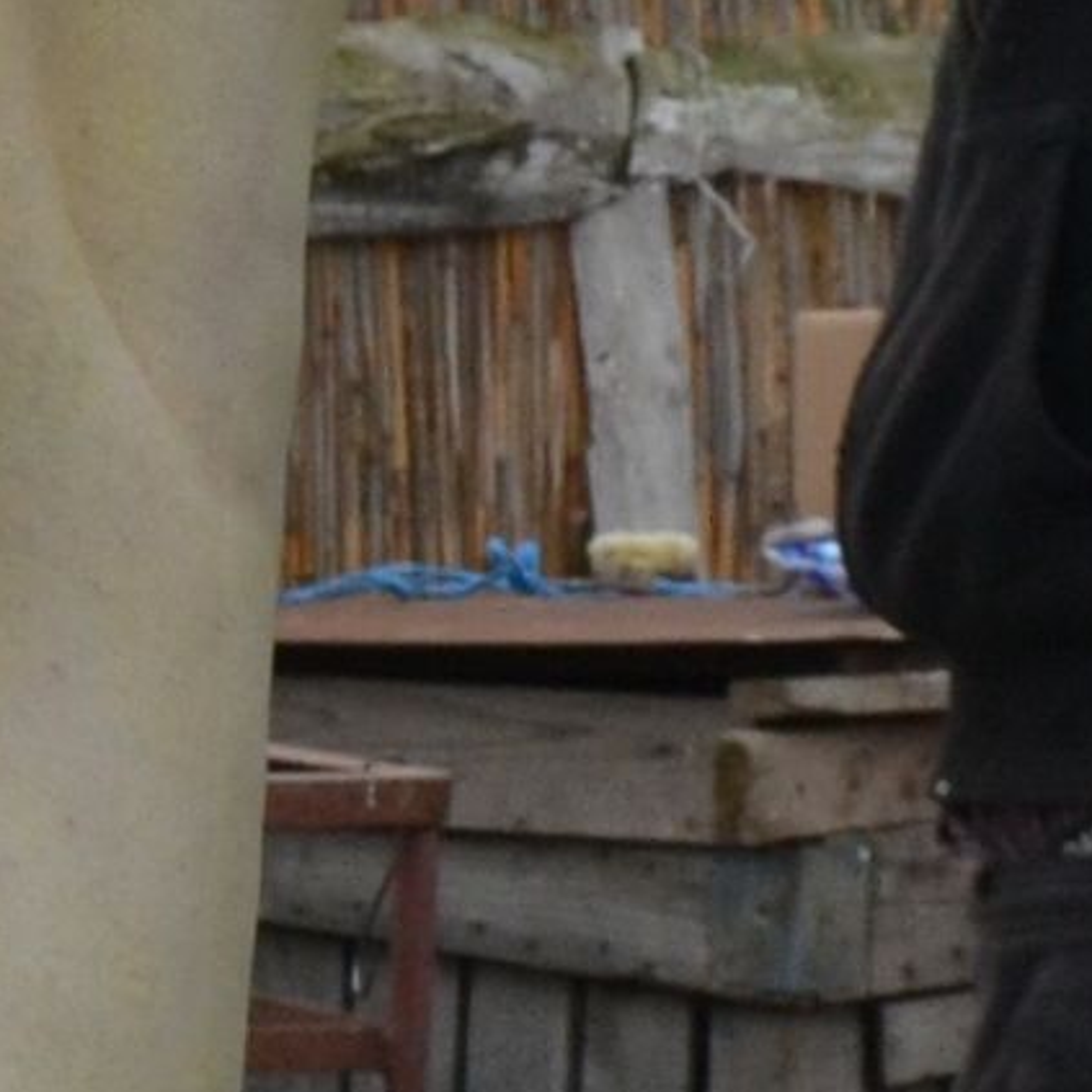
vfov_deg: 7.0
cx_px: -568
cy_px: 573
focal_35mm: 250
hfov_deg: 6.9
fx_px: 8923
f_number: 5.6
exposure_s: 1/125
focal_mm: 18
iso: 280
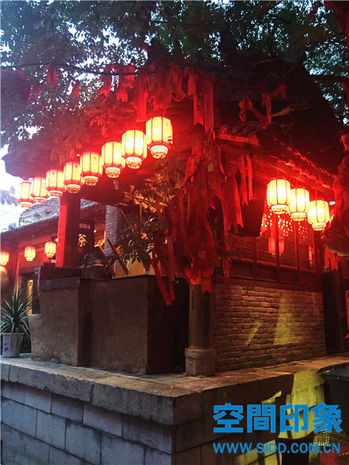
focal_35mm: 29
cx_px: 174
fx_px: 390
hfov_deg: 48.3
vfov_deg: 61.6
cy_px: 232
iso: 320
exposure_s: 1/17
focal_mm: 4.15
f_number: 2.2
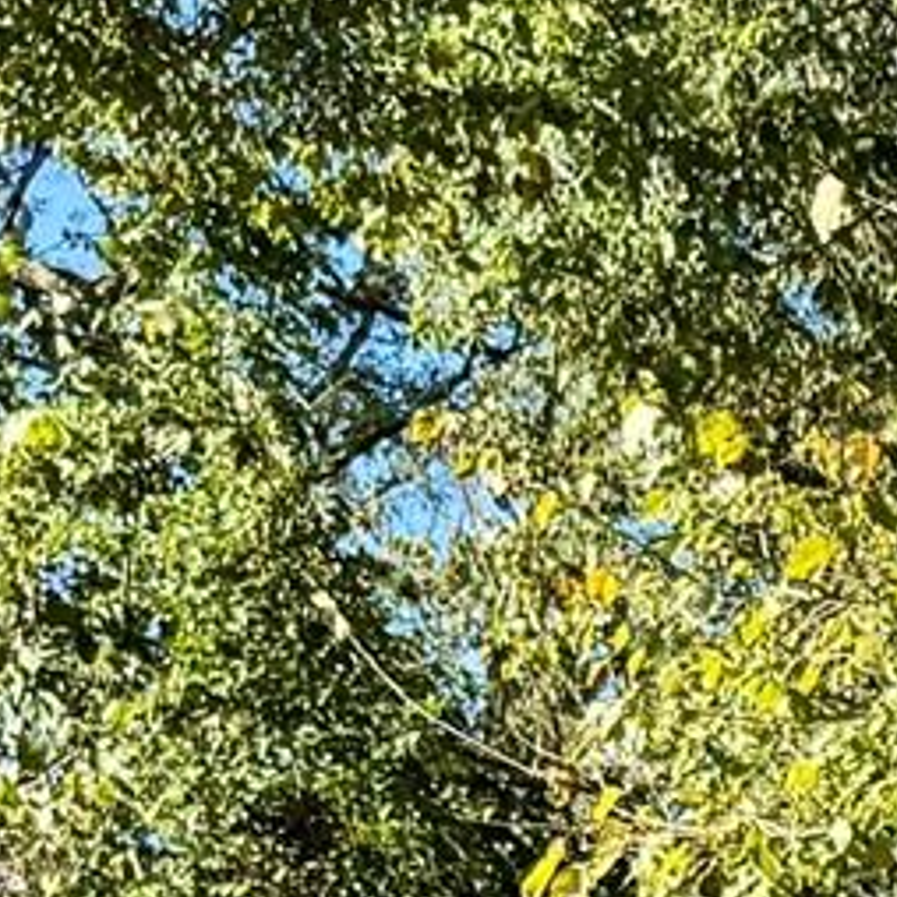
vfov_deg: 9.3
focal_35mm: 171
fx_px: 5013
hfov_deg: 9.1
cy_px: 1992
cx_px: 2232
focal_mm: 6.76
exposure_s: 1/995
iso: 80
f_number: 1.78
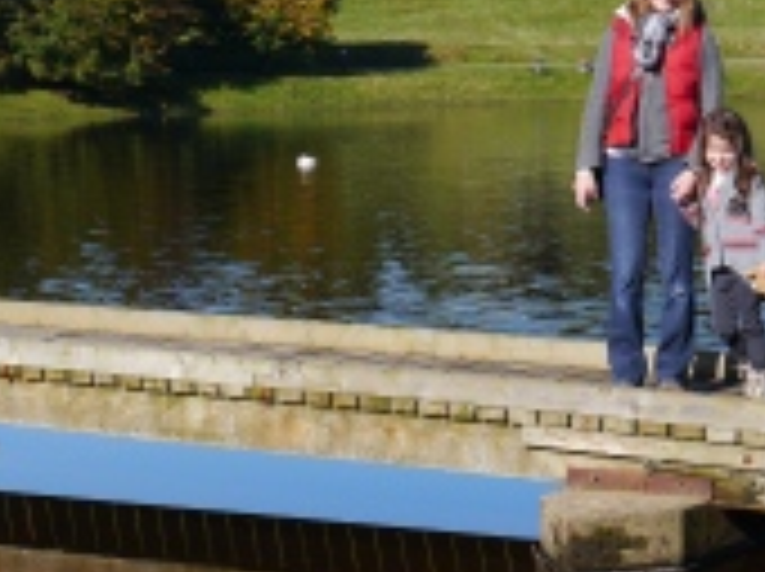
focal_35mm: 122
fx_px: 2692
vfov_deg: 12.1
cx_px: 720
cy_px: 432
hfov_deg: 15.9
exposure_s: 1/320
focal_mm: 24
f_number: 7.1
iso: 160
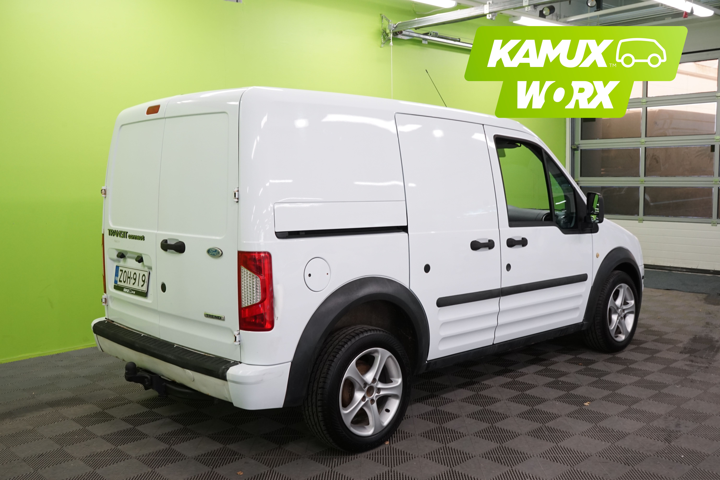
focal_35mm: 34
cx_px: 360
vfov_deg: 38.9
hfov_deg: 55.8
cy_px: 240
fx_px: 680
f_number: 10
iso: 1000
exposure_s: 1/30
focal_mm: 34
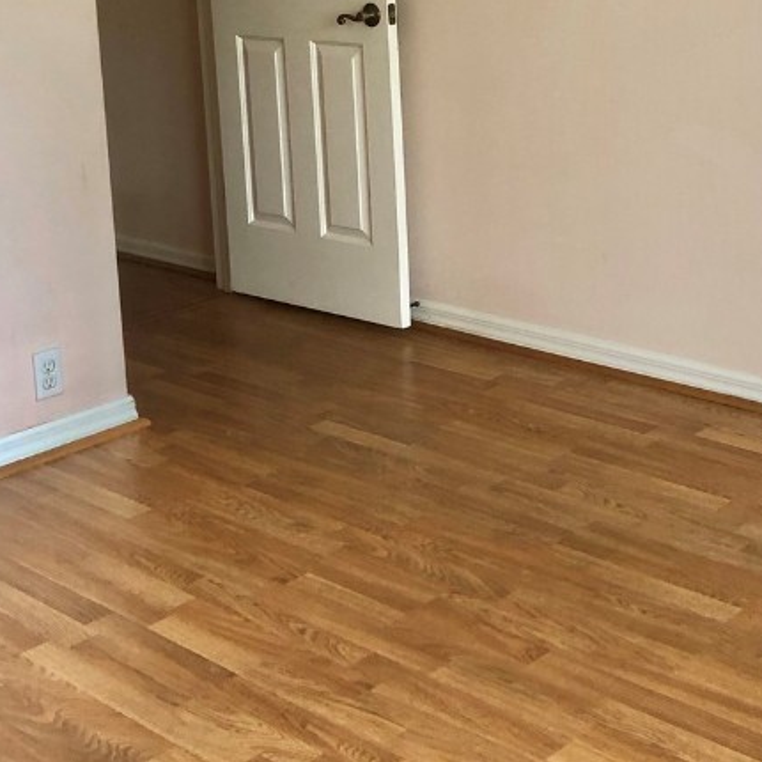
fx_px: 1469
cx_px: 505
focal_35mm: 59
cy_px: 140
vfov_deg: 28.4
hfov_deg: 28.9
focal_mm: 3.99
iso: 40
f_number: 1.8
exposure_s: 1/17
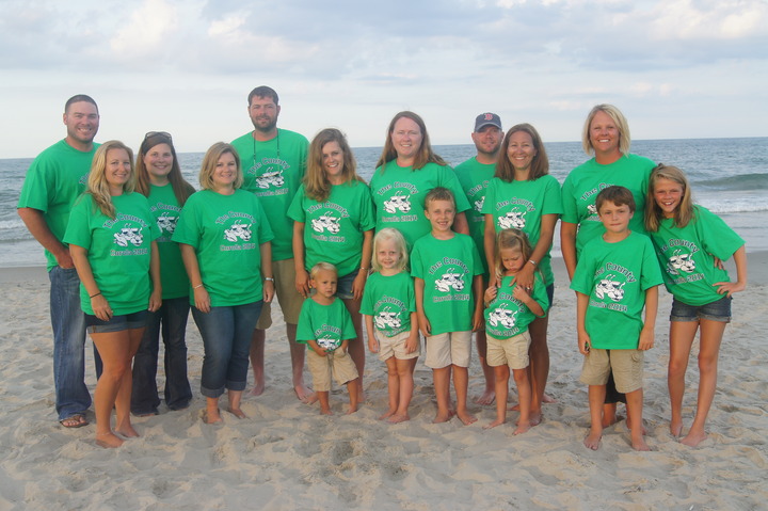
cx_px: 384
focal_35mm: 39
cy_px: 256
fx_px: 831
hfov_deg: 49.6
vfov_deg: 34.2
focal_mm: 26
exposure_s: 1/60
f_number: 8
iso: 100
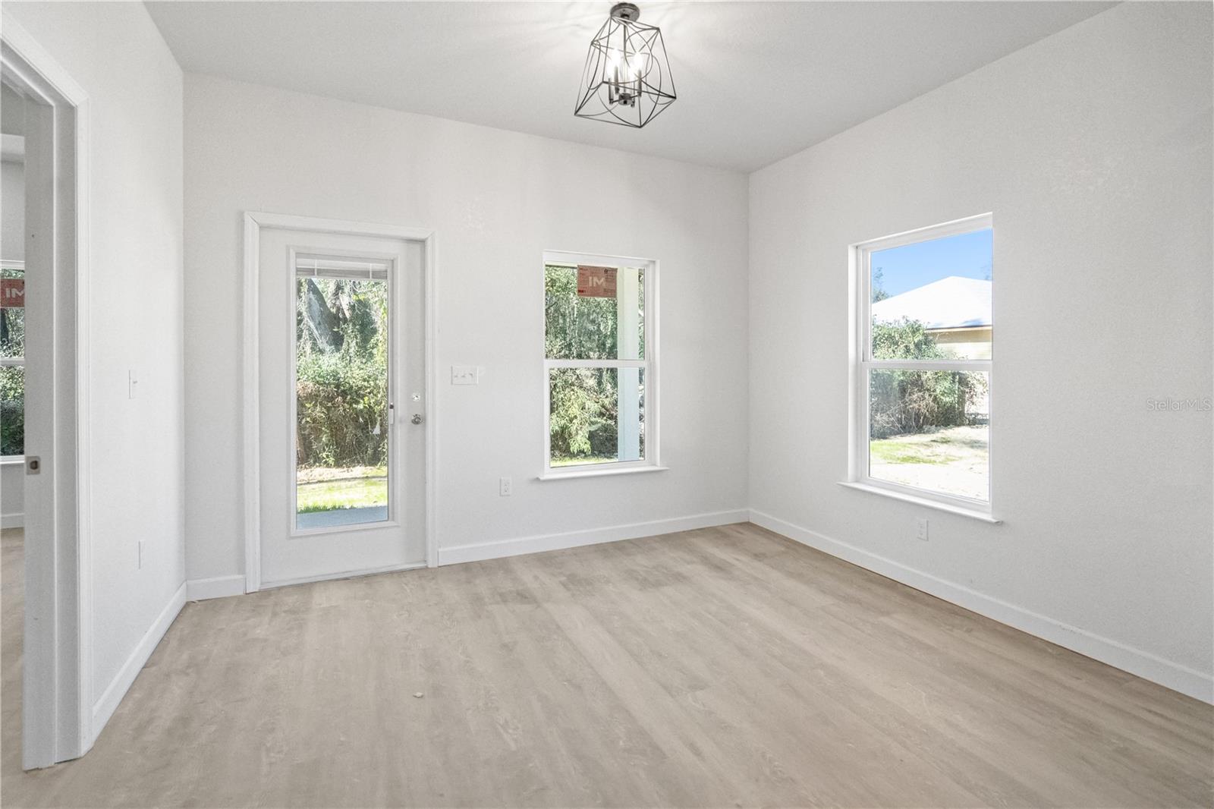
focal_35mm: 16
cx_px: 607
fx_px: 539
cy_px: 404
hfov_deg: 96.7
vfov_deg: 73.7
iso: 12800
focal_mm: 16
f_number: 4
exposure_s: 1/800
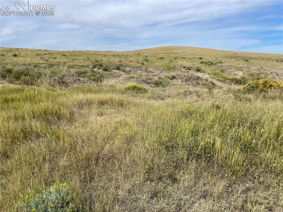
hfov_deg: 67.3
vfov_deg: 53.0
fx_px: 212
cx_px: 142
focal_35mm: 26
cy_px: 106
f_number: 1.6
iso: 32
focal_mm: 4.2
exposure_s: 1/4000
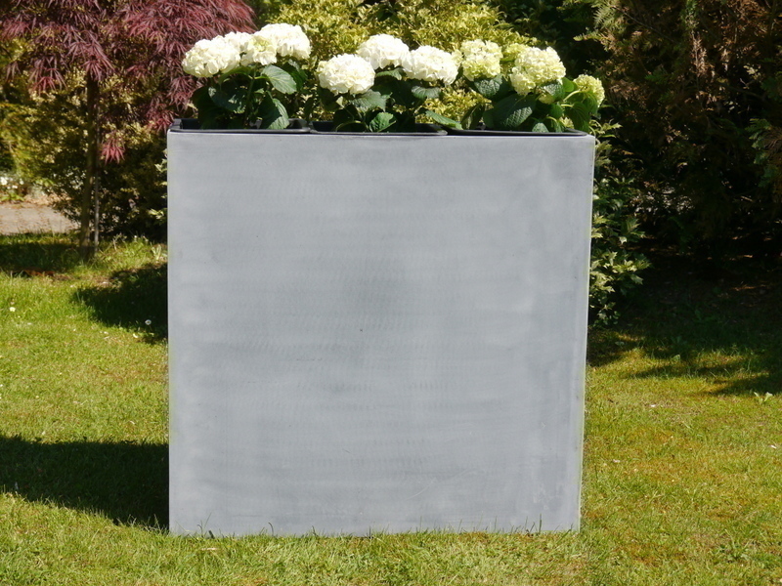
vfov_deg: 20.4
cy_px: 293
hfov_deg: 27.0
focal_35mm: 72
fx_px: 1627
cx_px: 391
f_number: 8
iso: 160
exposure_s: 1/250
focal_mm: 36
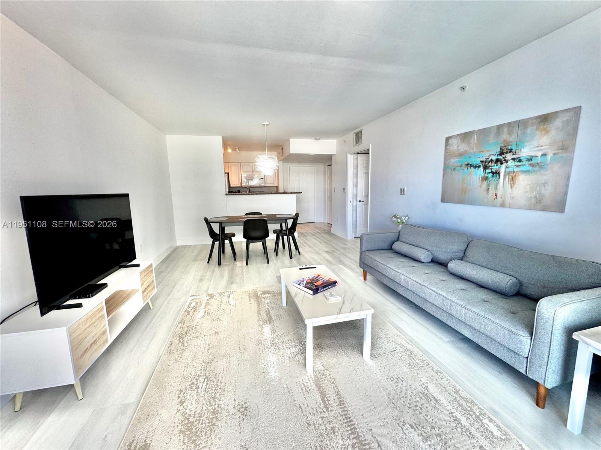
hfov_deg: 102.1
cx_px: 300
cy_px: 225
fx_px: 243
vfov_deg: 85.7
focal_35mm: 14
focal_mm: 2.22
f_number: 2.2
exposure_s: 1/120
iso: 100
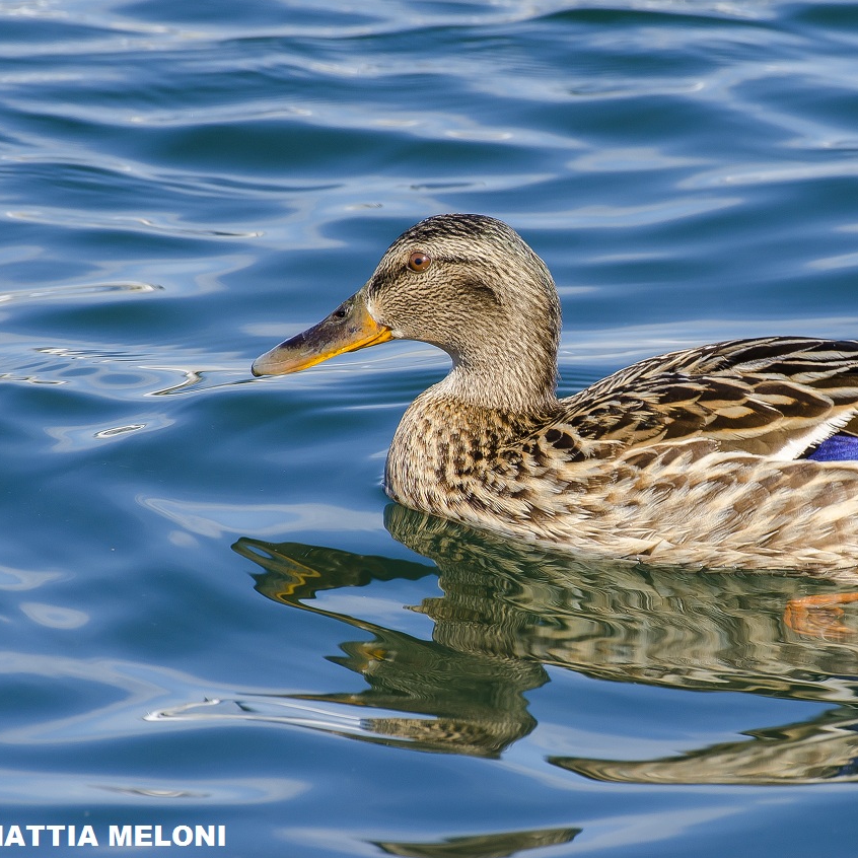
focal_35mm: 482
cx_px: 622
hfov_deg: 3.6
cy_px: 430
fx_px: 13516
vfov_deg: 3.6
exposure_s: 1/180
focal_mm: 250
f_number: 11
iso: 100
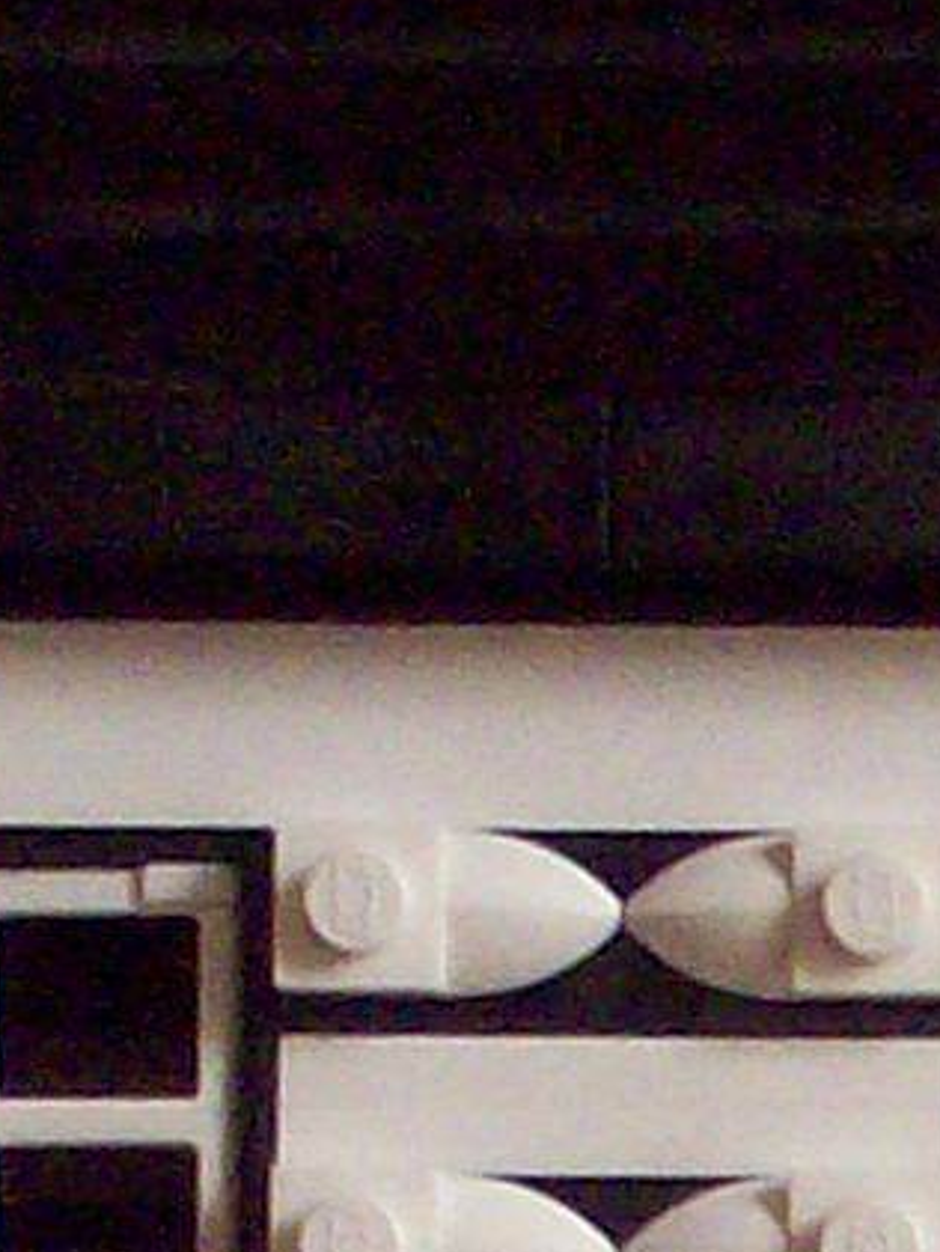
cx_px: 1942
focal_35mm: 473
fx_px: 17117
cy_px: 2986
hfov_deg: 3.1
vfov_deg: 4.1
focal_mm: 11.6
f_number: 3.8
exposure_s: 1/21.6
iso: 160
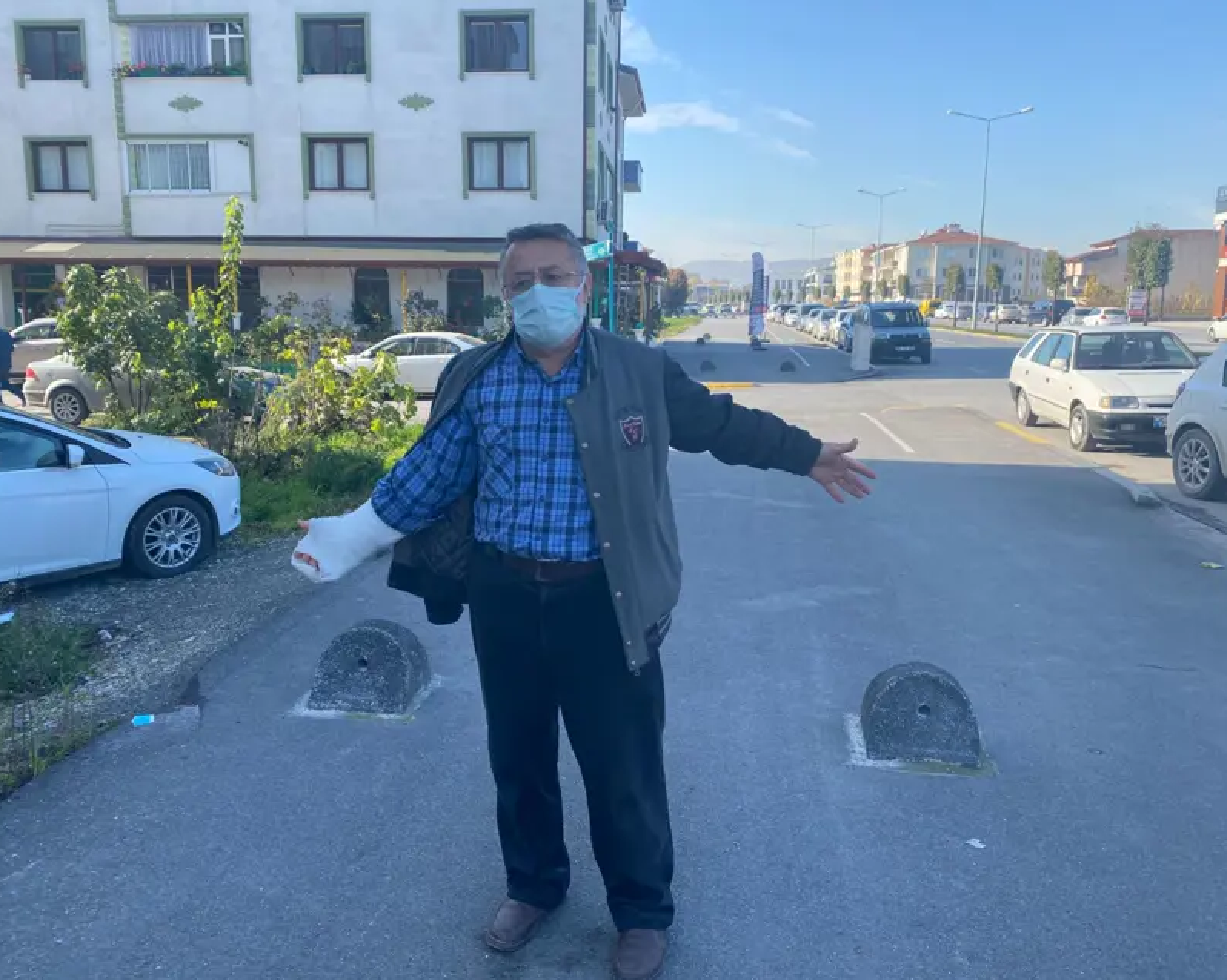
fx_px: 1017
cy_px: 482
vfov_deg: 51.5
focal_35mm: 28
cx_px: 586
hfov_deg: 62.2
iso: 32
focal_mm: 4.25
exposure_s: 1/782
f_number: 1.8
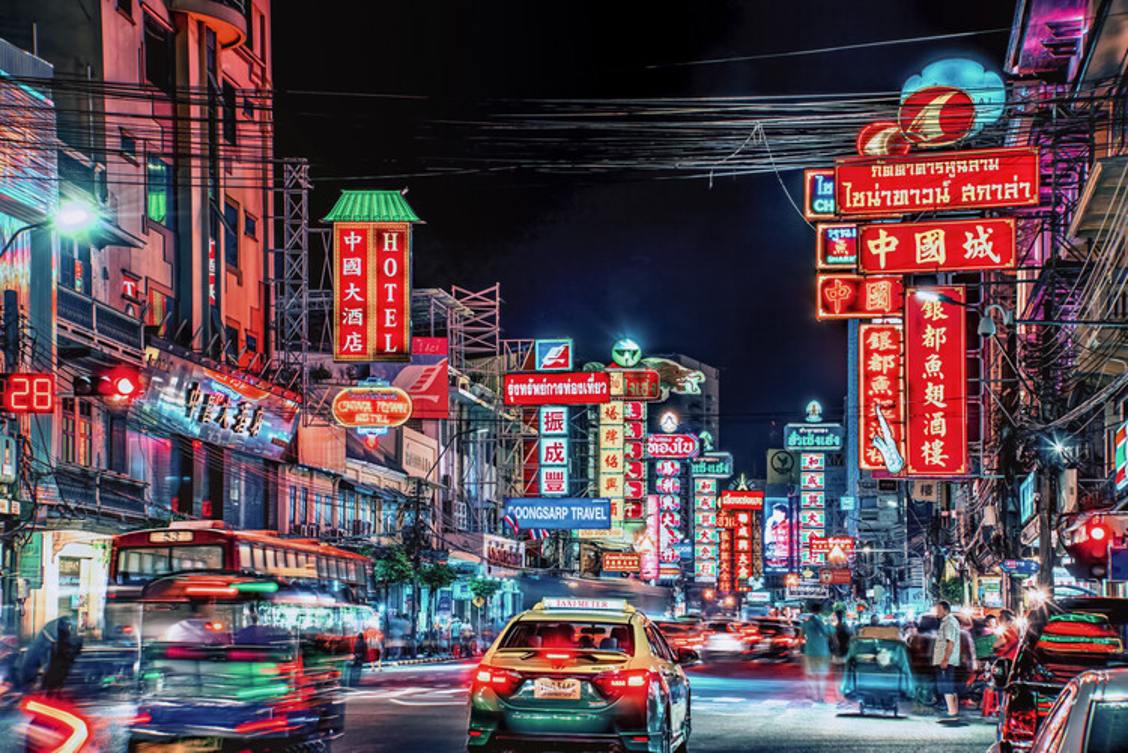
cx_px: 564
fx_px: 2445
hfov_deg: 26.0
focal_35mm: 78
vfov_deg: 17.5
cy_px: 376
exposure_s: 3
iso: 64
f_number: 13
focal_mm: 78
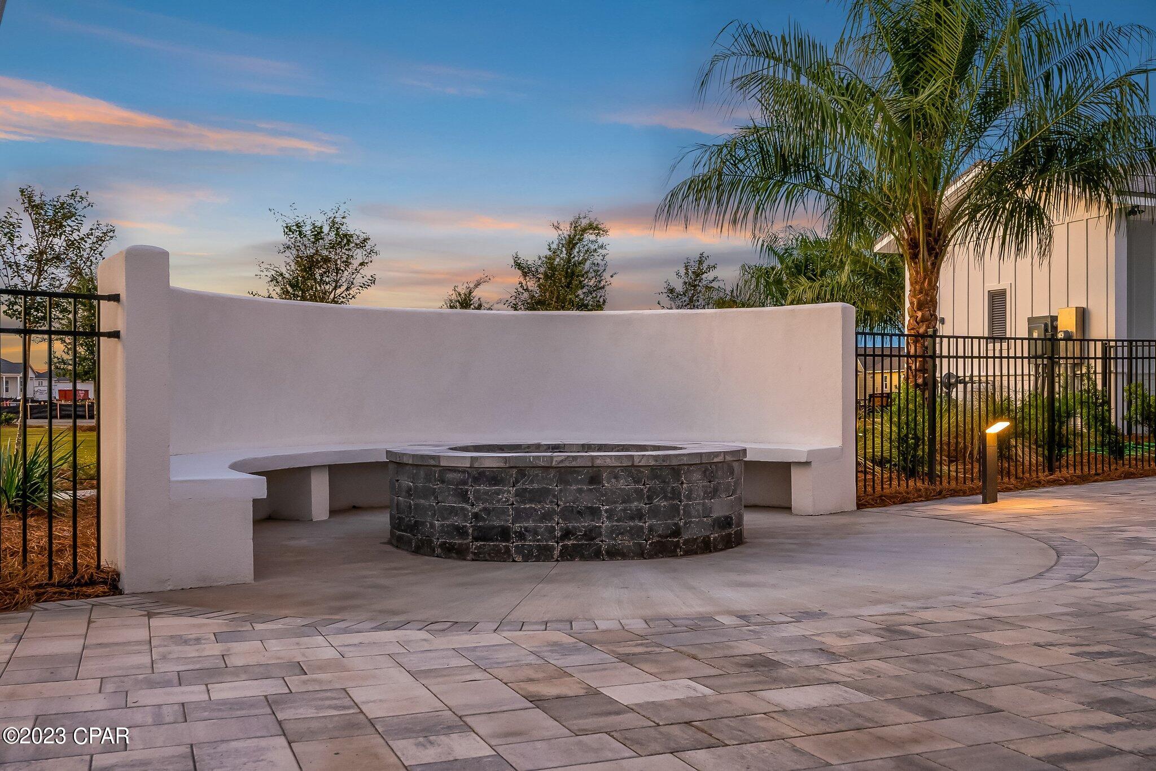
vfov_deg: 36.9
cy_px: 386
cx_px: 578
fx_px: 1156
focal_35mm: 36
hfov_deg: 53.1
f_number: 9
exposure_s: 1/25
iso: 250
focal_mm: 24
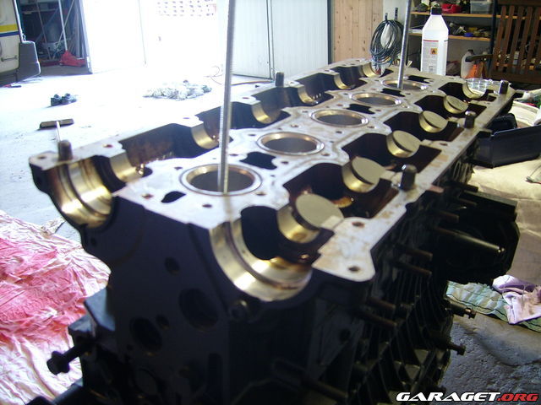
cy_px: 202
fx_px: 547
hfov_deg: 52.6
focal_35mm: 35
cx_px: 270
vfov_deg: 40.7
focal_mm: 5.95
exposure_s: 1/4
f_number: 2.8
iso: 100
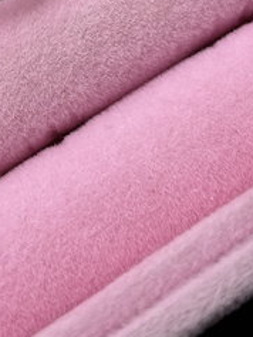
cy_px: -18
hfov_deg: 12.5
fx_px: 1139
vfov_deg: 16.4
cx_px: -26
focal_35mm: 117
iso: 32
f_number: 1.6
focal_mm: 5.96
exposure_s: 1/240
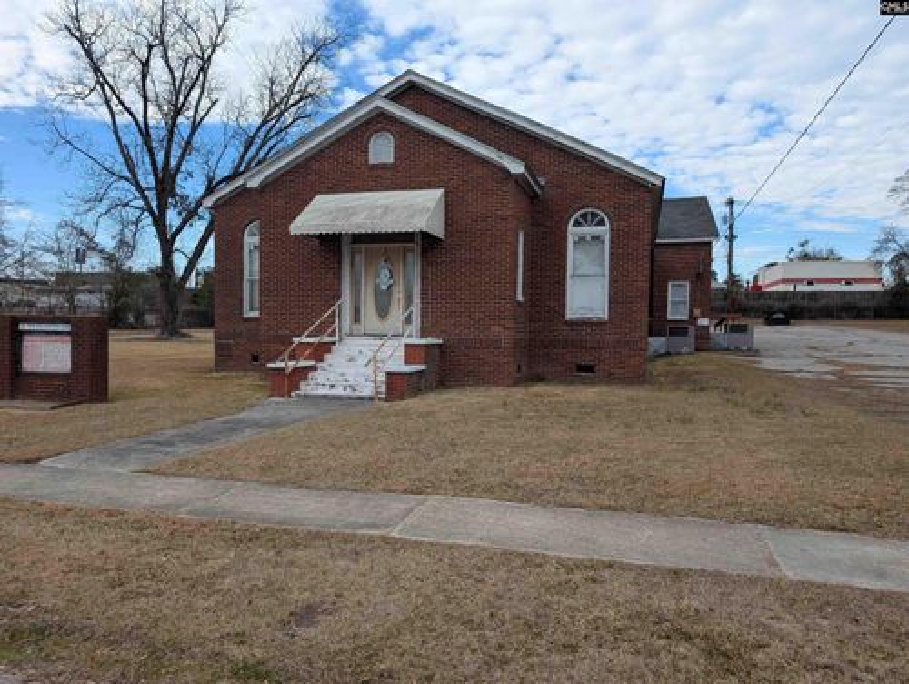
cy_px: 342
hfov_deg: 71.5
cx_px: 454
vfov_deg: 56.9
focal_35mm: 24
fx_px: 631
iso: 21
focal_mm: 6.9
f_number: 1.68
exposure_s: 1/527
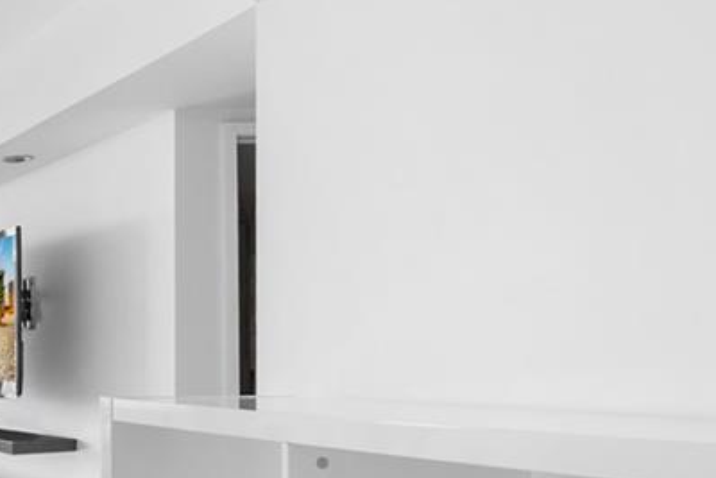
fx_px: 955
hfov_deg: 26.4
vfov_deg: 27.8
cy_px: 334
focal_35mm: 48
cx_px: -413
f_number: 8
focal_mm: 12
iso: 400
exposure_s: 1/15
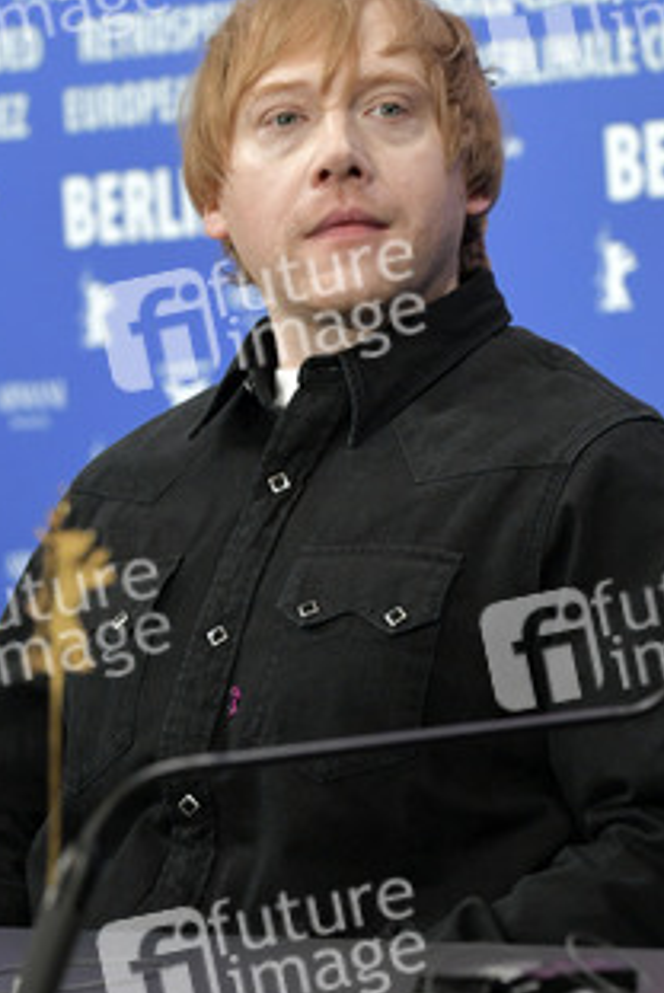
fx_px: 4251
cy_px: 476
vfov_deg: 13.3
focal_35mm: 154
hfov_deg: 8.9
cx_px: 354
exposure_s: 1/200
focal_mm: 120
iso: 2500
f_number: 5.6
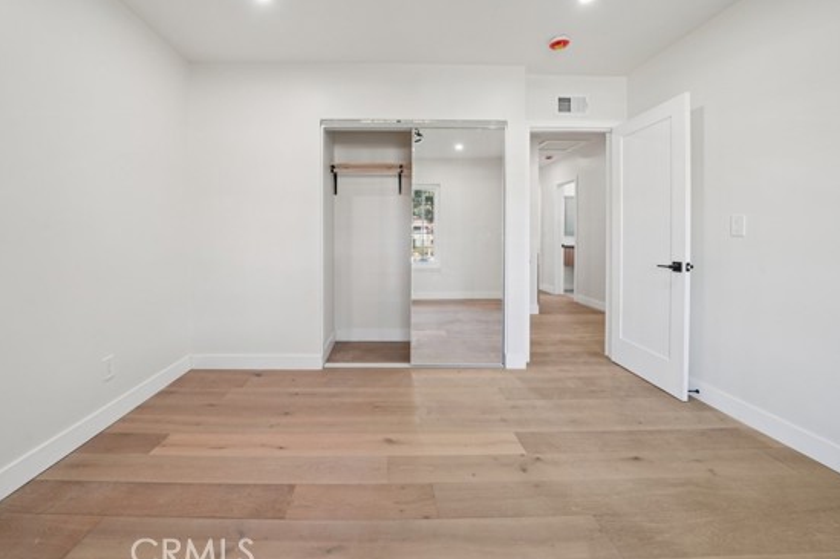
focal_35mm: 14
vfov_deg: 80.8
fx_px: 326
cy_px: 248
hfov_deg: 104.1
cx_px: 390
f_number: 8
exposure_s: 1/25
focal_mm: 12
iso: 400
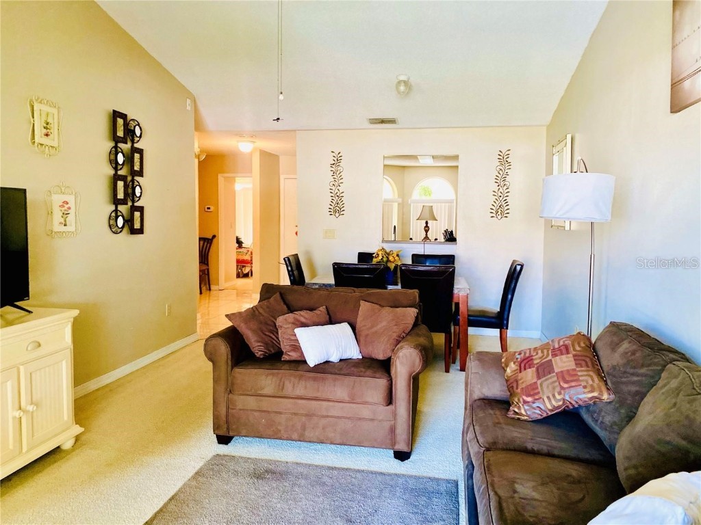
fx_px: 527
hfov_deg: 67.3
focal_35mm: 26
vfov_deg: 53.1
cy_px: 262
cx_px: 350
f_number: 1.8
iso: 320
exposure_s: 1/60
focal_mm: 4.25
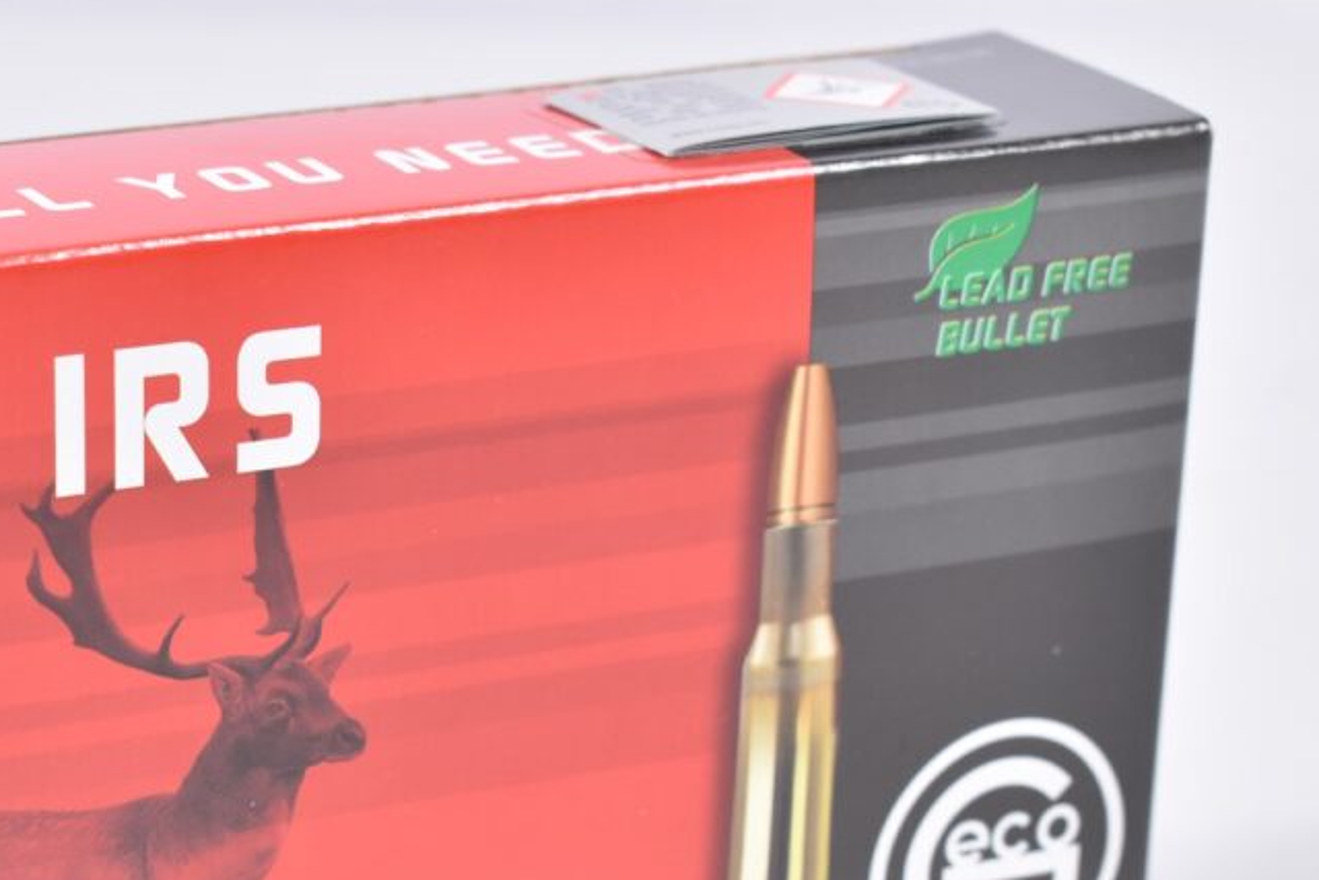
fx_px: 4947
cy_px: 767
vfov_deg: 10.1
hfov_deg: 15.1
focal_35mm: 135
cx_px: 239
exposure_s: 1/40
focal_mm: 48
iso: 640
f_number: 5.3
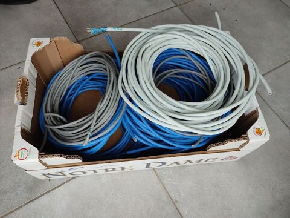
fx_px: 218
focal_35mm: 26
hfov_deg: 67.3
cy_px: 109
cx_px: 145
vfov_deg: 53.1
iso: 166
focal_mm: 4.74
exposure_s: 1/100
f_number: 1.79
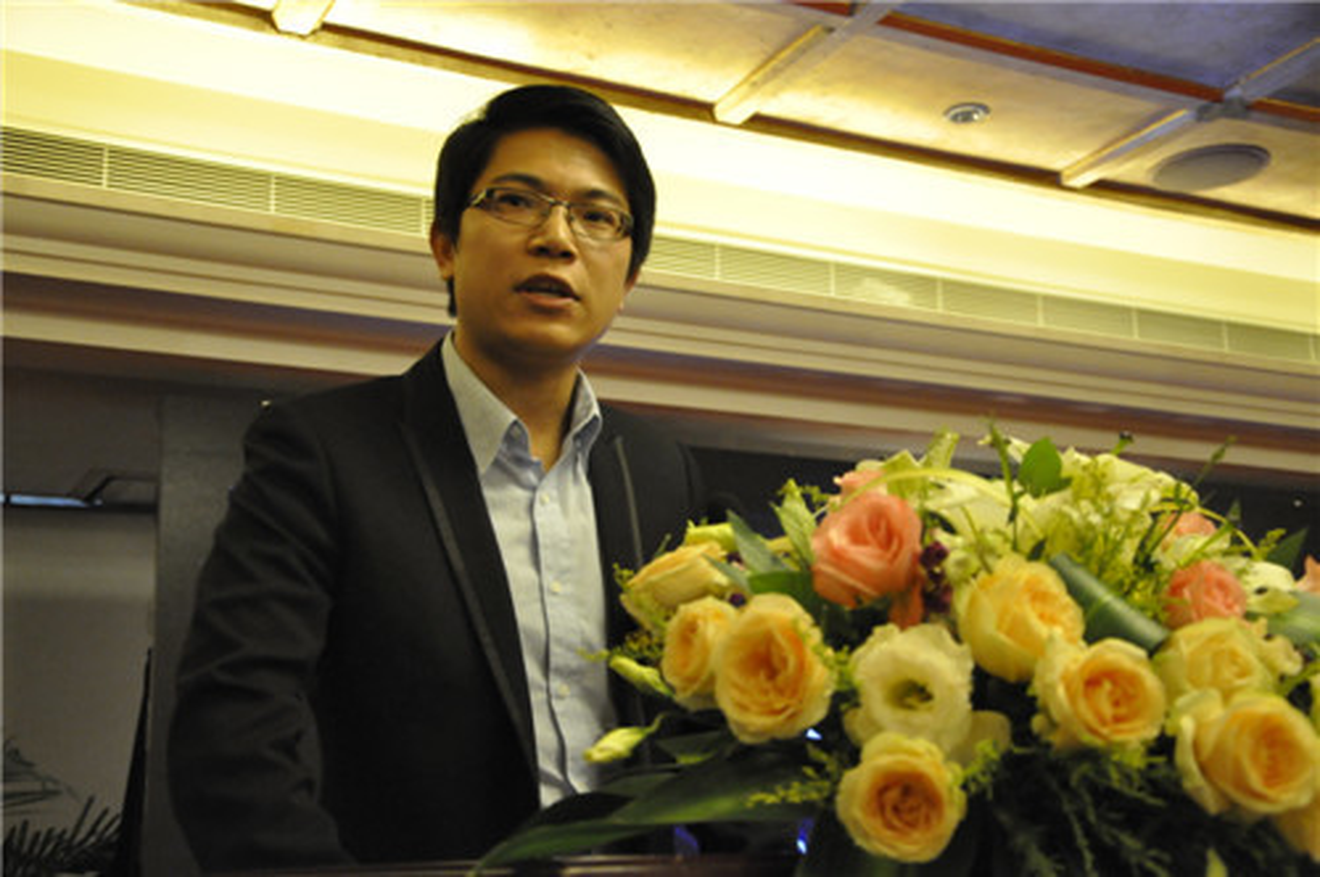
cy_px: 438
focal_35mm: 48
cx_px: 660
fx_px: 1758
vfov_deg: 28.0
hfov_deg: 41.2
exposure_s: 1/200
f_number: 4.2
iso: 3200
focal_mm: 32
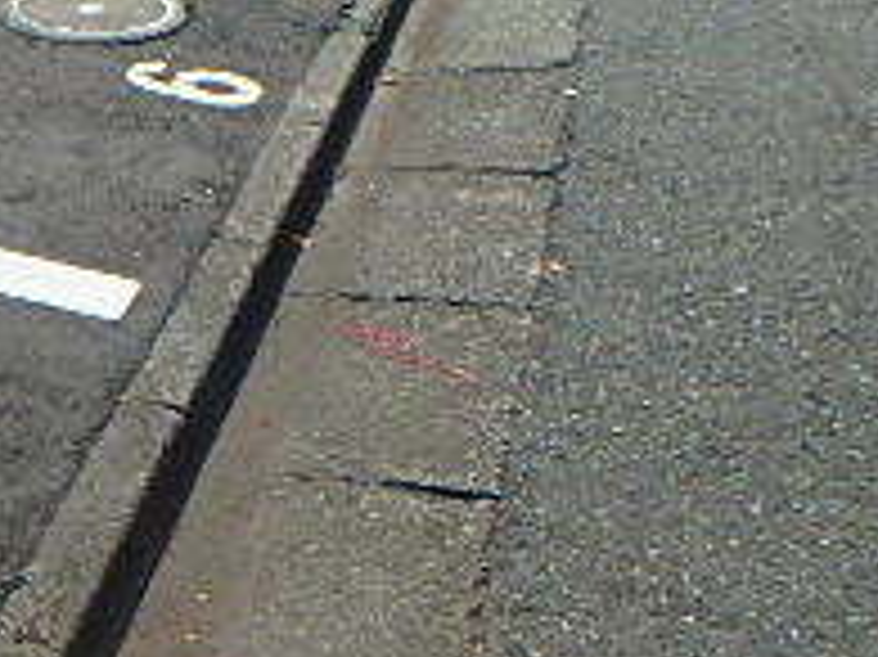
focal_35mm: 69
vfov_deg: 20.3
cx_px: -185
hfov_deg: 25.3
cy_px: -76
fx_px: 1749
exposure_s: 1/800
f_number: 3.5
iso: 125
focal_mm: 3.7
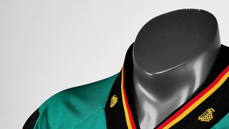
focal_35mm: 52
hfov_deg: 39.5
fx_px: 316
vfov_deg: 22.9
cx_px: 146
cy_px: 89
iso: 100
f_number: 1.8
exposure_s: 1/50
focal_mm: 5.58
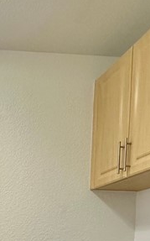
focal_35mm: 53
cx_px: -68
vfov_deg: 33.3
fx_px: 347
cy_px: 265
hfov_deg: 21.0
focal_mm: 2.22
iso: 200
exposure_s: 1/120
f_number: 2.2
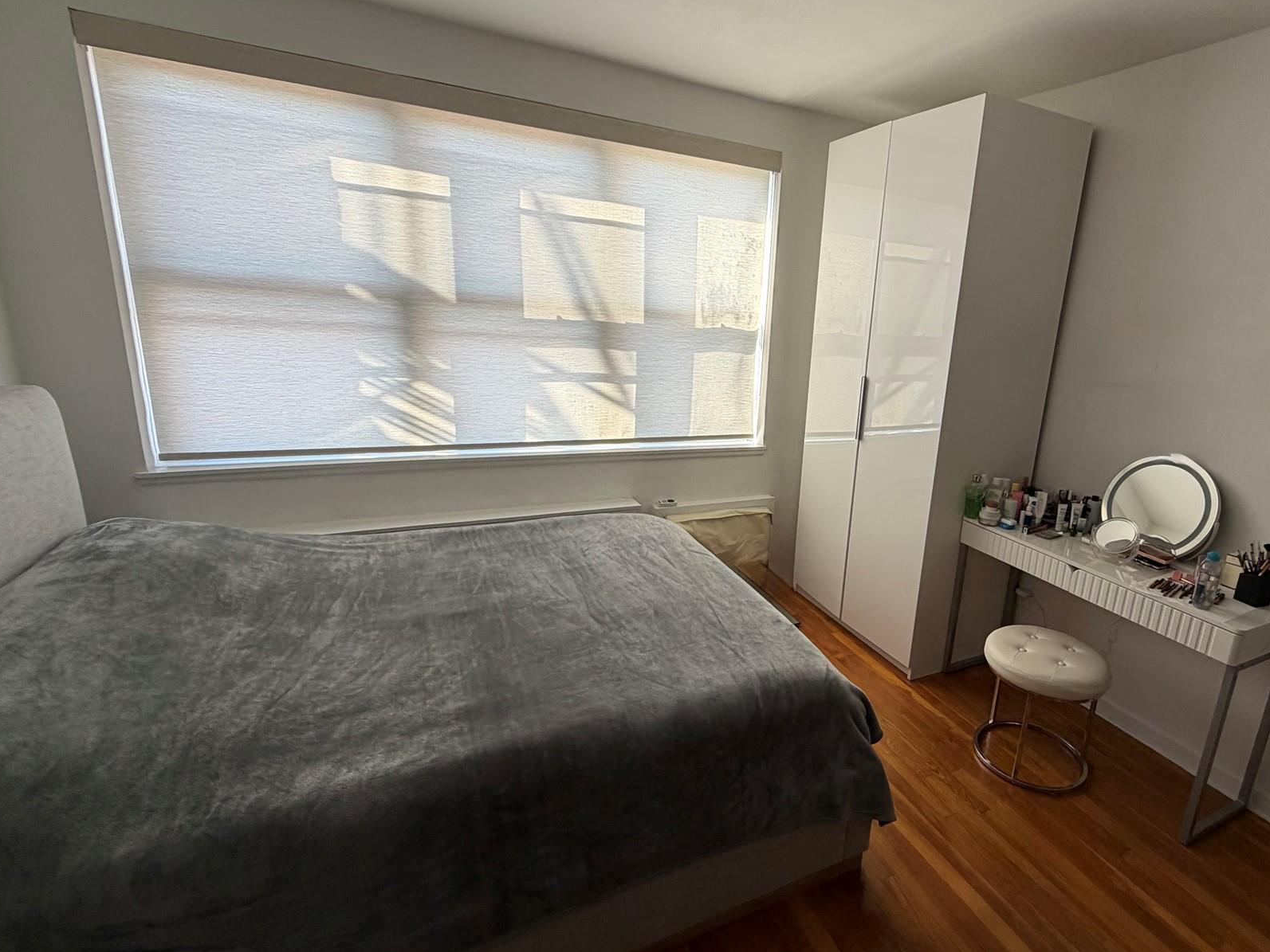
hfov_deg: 86.6
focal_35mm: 18
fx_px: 660
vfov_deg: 71.6
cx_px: 767
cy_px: 476
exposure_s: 1/121
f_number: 2.2
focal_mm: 2.22
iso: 125
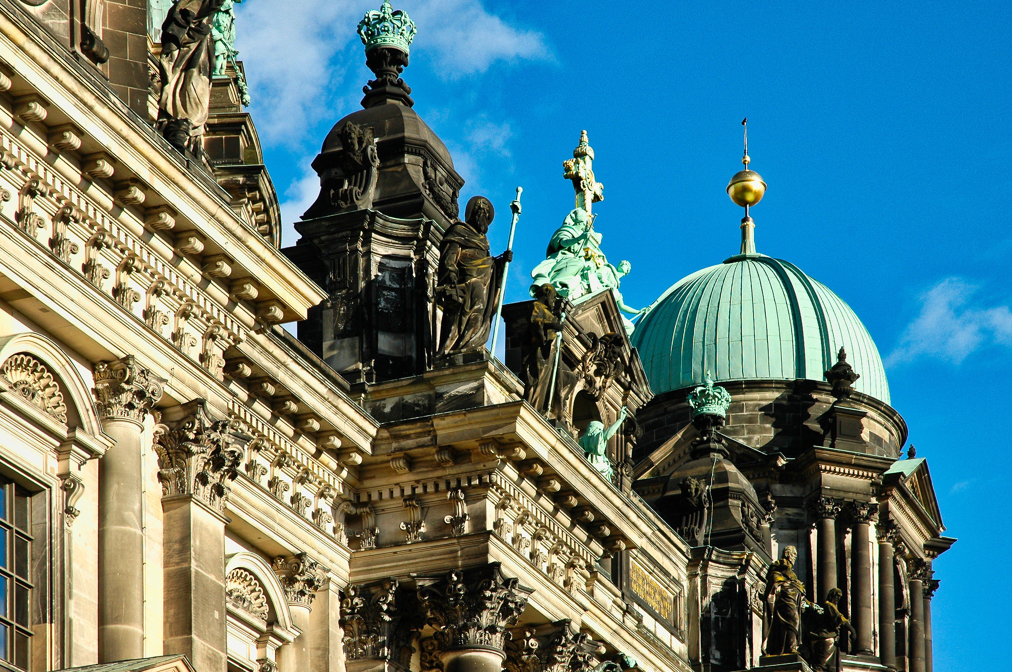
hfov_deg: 19.5
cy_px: 336
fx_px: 2949
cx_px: 506
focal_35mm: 105
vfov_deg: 13.0
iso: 200
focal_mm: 70
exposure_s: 1/320
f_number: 9
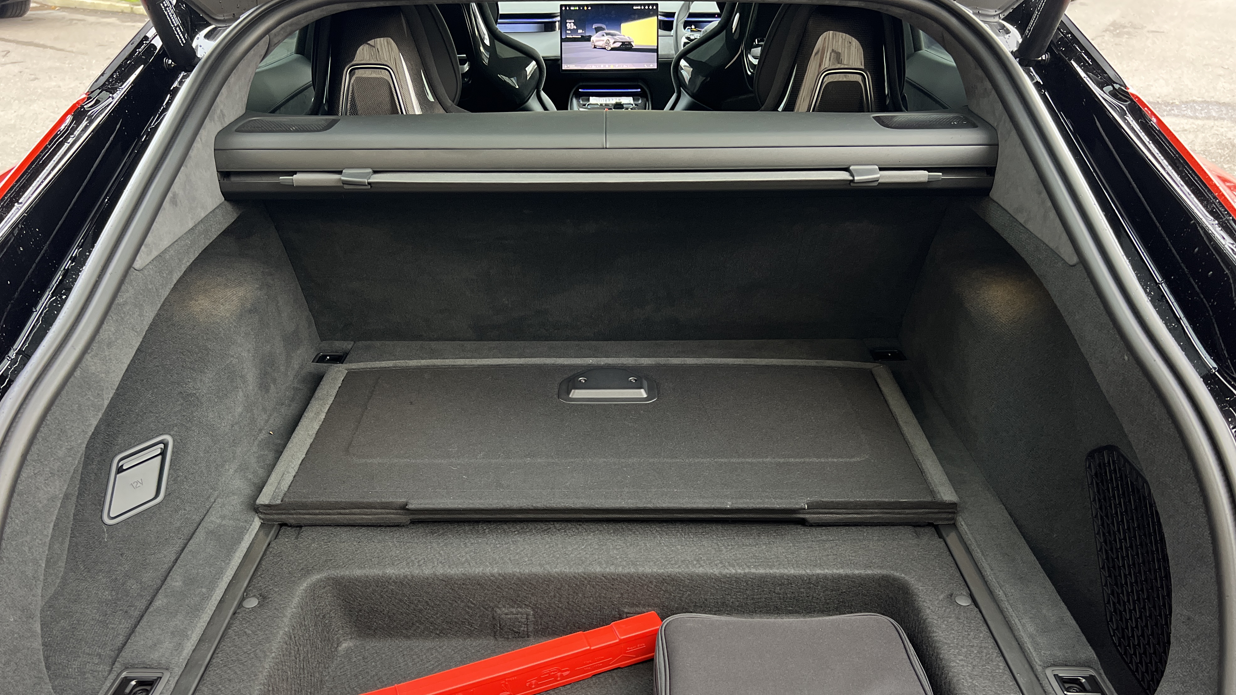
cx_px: 608
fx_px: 950
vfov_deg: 39.8
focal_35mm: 29
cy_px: 446
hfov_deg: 66.1
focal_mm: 5.7
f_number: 1.5
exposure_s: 1/60
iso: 400
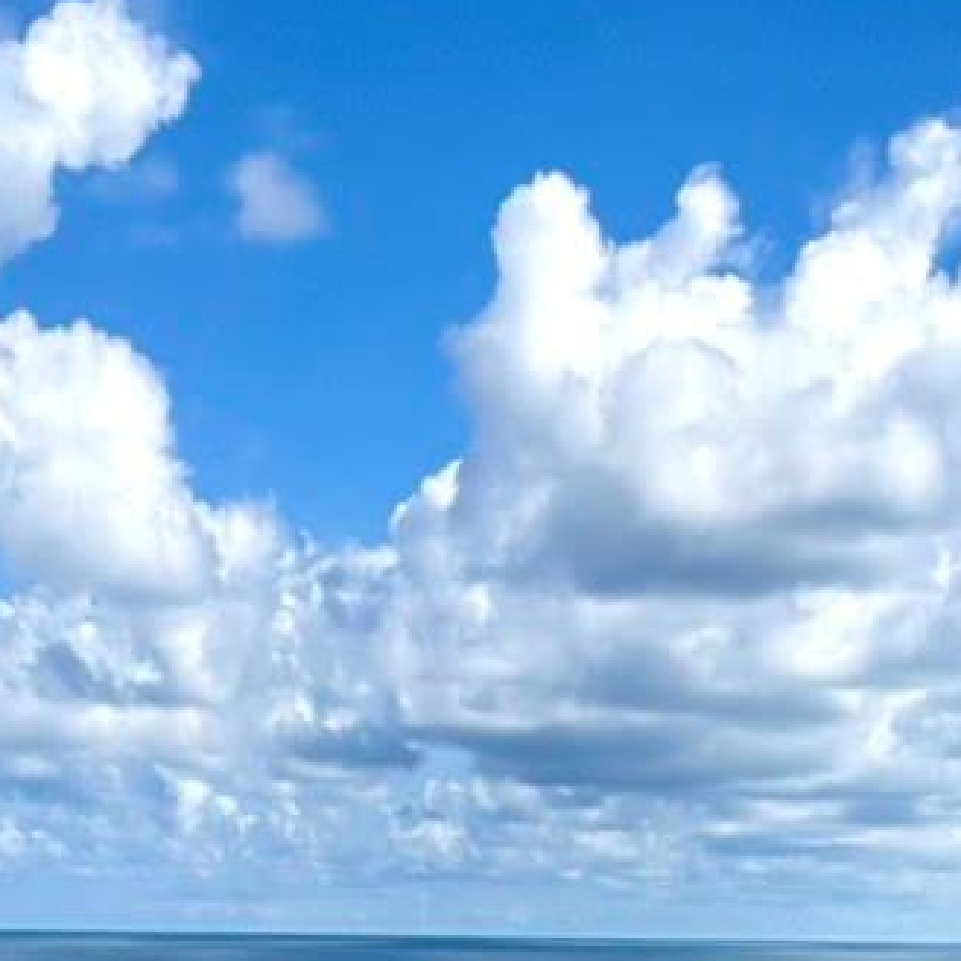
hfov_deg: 22.5
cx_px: 552
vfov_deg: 17.8
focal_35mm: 77
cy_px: 1750
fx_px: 2418
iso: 20
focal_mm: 2.22
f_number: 2.2
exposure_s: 1/1901
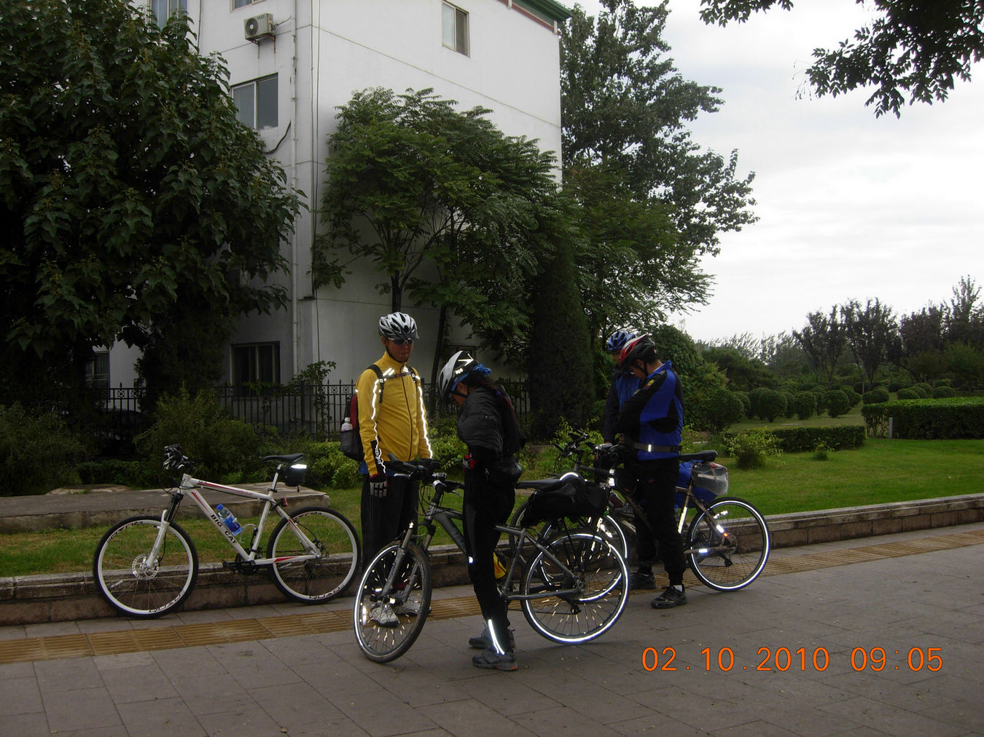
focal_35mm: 36
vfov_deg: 39.6
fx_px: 1023
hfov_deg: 51.4
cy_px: 368
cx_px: 492
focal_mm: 7.5
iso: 50
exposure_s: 1/215
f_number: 3.8
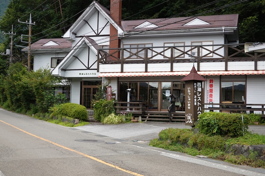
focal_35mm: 46
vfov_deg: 29.2
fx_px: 339
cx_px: 132
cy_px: 88
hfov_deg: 42.8
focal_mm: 17.19
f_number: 4
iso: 400
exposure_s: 1/250
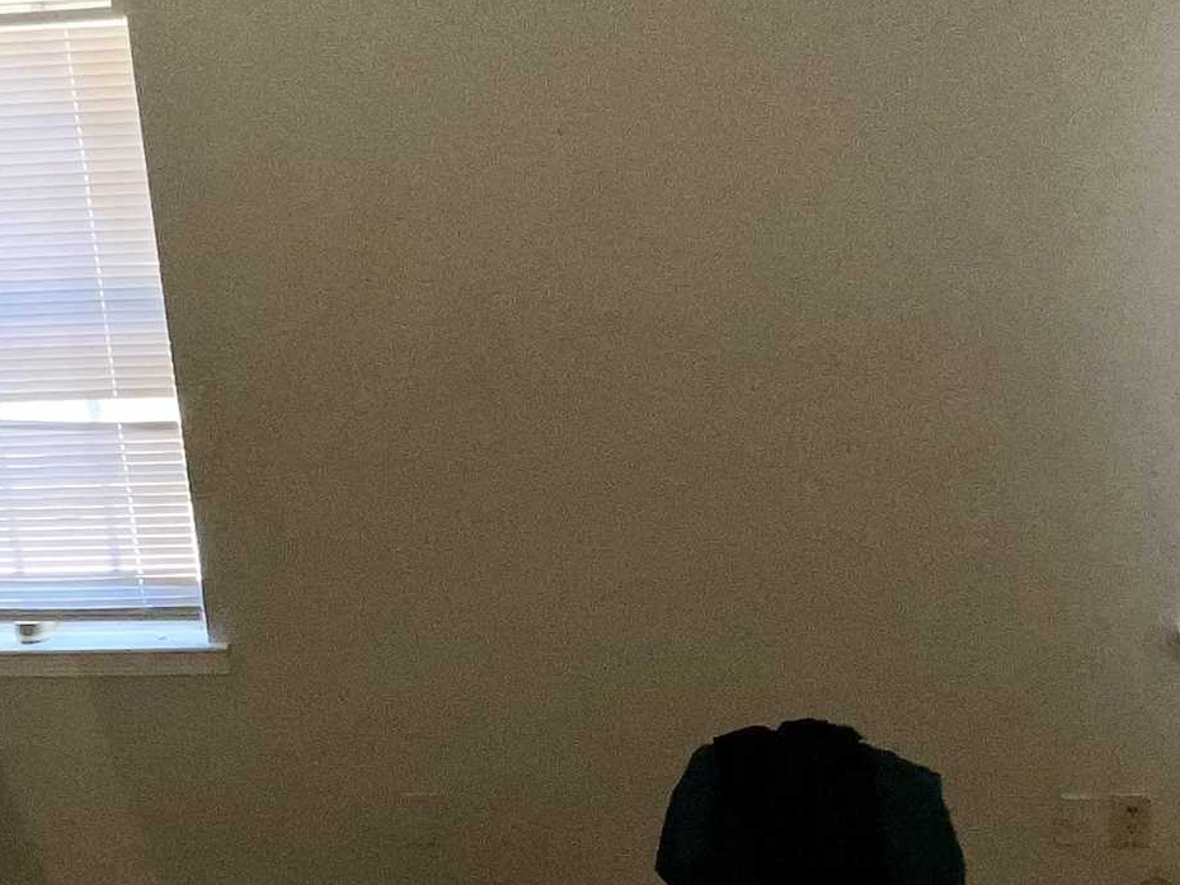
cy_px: 623
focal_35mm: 43
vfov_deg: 33.2
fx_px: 1466
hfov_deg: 43.8
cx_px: 612
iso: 50
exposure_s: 1/122
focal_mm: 1.57
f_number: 1.8
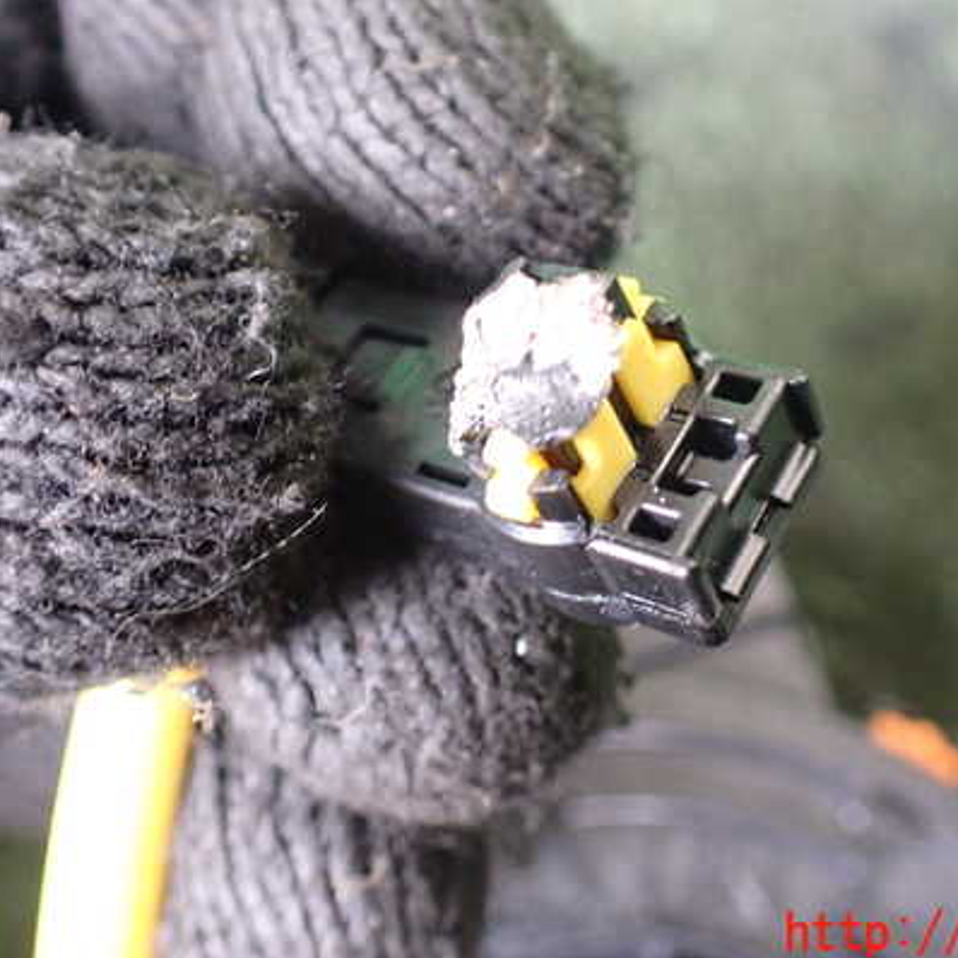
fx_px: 1252
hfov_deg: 41.5
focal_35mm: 40
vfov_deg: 41.8
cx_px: 607
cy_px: 424
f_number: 2.3
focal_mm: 5.4
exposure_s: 1/50
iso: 800
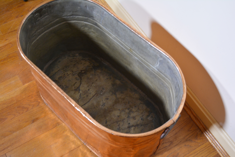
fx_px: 313
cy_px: 78
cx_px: 118
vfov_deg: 28.1
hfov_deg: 41.1
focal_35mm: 48
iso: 800
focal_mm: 32
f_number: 4.5
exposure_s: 1/40
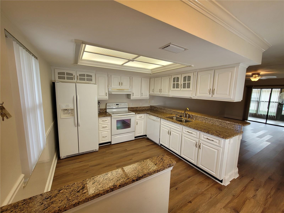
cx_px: 142
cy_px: 106
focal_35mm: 13
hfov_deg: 106.2
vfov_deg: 89.9
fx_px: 107
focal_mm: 2.2
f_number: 2.2
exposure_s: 1/60
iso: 100
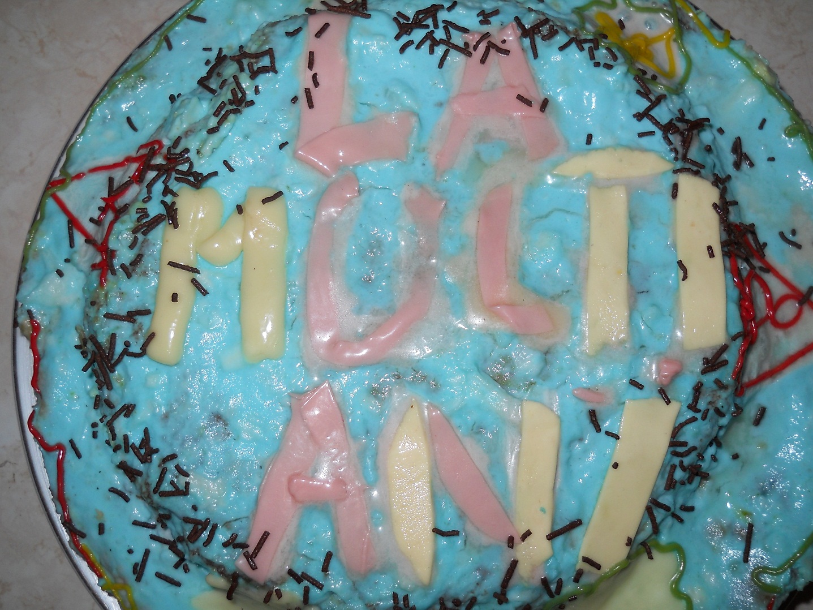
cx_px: 406
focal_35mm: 41
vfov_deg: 35.1
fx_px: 963
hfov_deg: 45.8
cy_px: 305
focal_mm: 6.72
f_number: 5.5
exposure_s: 1/30
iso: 80
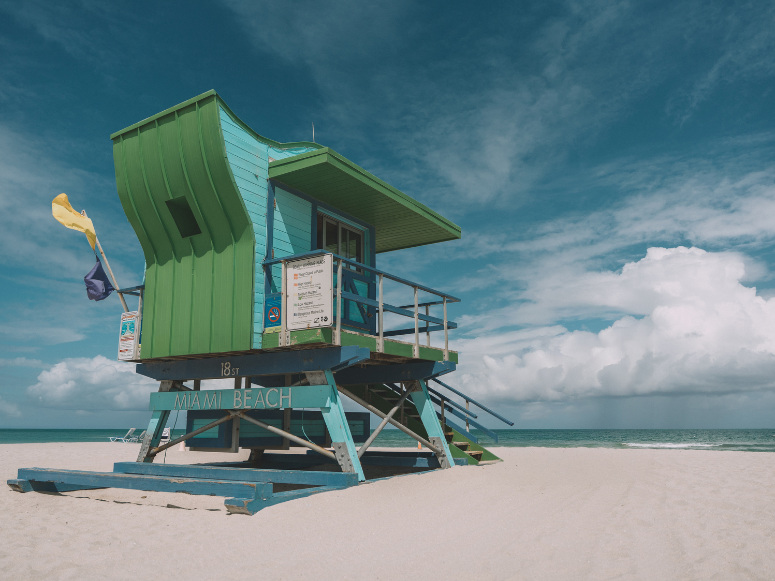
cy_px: 301
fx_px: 605
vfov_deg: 51.4
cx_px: 389
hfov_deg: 65.3
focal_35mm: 27
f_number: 2.8
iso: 80
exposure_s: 1/6400
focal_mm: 24
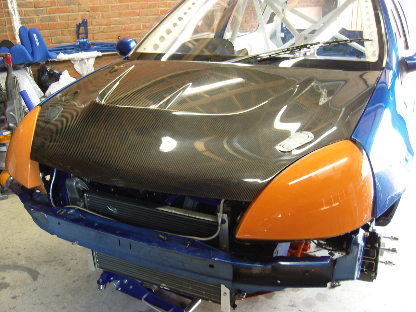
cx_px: 208
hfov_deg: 54.0
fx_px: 409
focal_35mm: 34
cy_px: 156
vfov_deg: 41.8
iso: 200
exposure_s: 1/15
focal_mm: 7.3
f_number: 2.8
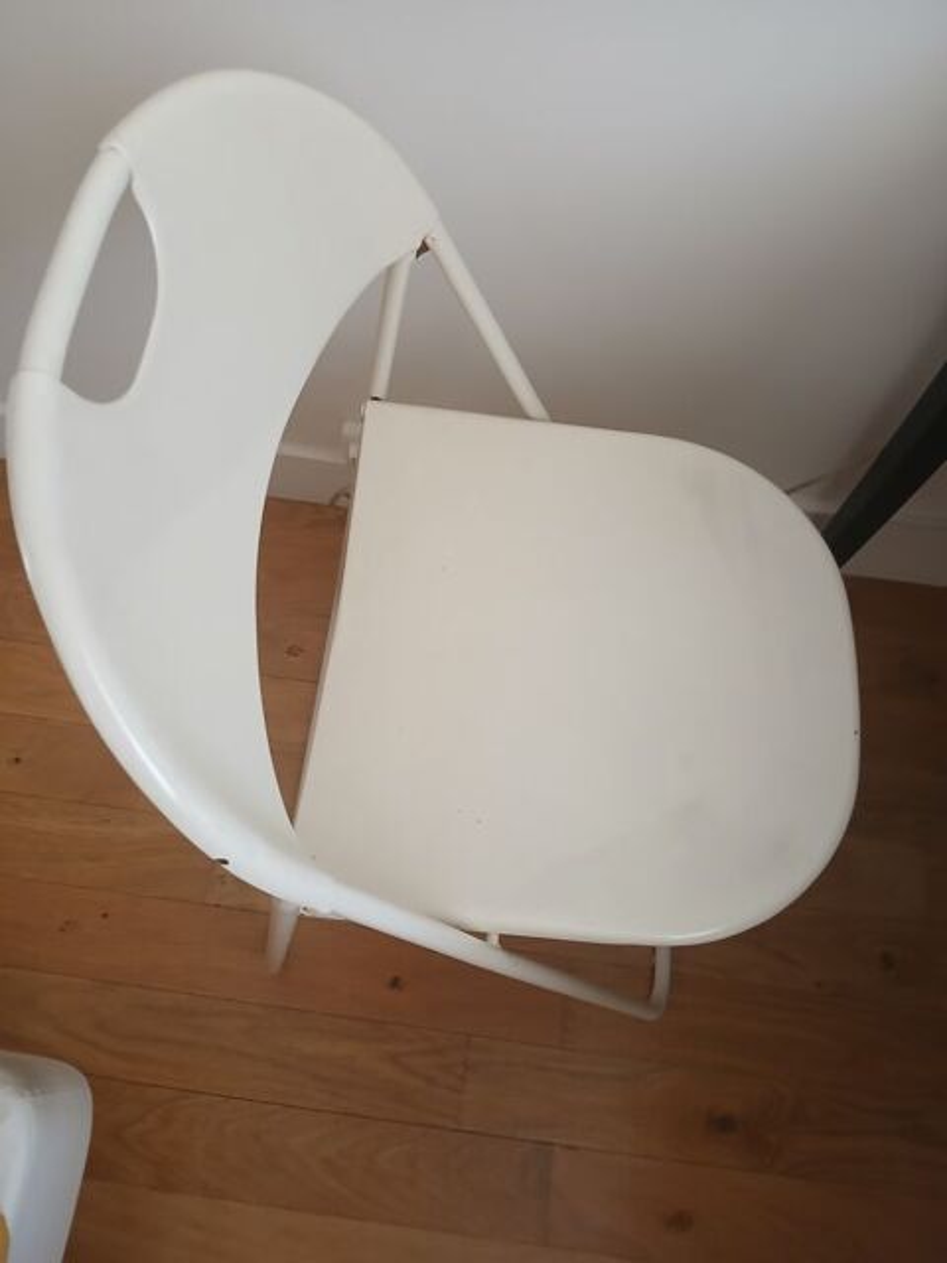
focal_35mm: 26
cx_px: 474
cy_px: 632
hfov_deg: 53.1
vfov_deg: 67.3
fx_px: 948
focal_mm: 3.98
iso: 320
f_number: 1.8
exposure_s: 1/50
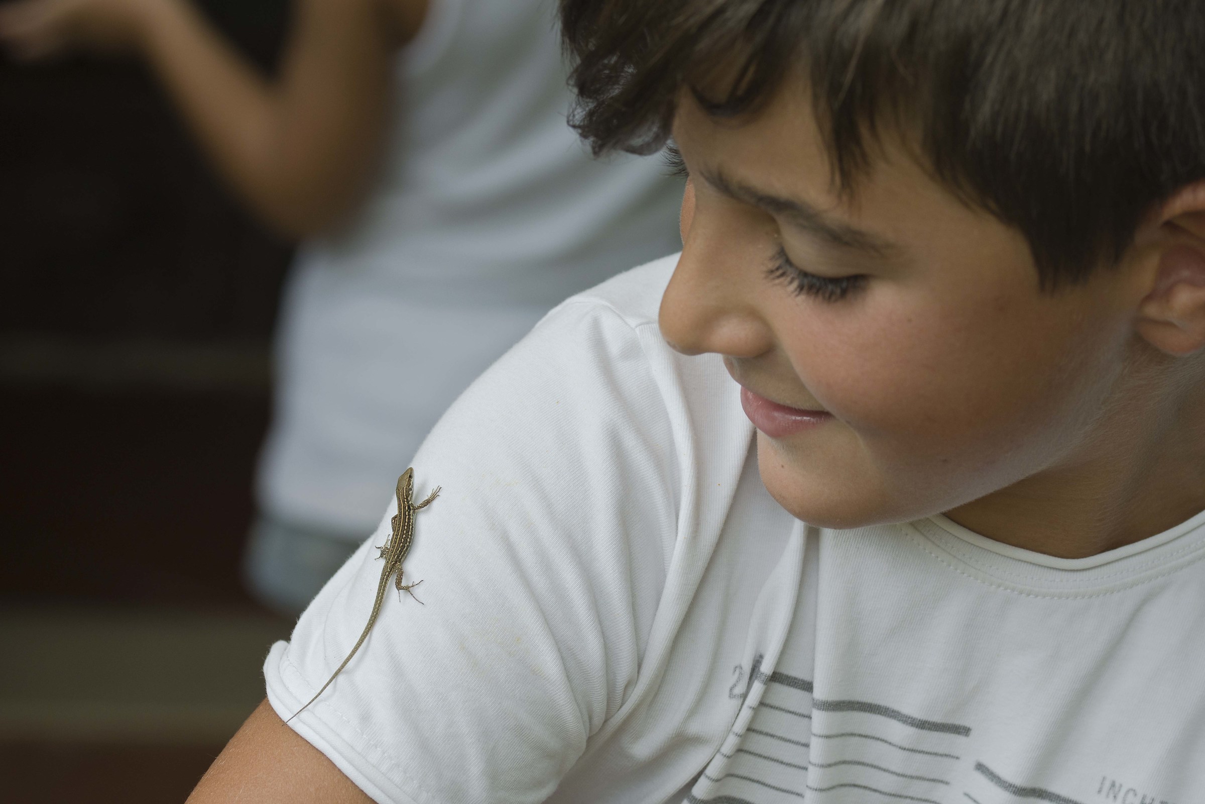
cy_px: 402
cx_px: 602
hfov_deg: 13.0
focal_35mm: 158
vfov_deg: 8.7
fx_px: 5271
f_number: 6.3
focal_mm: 105
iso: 180
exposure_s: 1/200
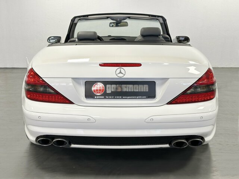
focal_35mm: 48
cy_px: 90
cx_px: 120
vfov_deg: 30.3
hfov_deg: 39.7
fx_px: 331
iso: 50
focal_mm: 6.86
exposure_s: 1/50
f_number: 1.78
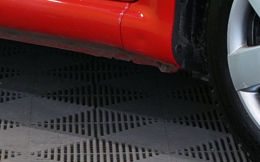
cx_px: 205
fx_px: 2097
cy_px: -218
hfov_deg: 7.1
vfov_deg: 4.3
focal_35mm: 296
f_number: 5.6
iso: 500
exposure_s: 1/40
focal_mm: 40
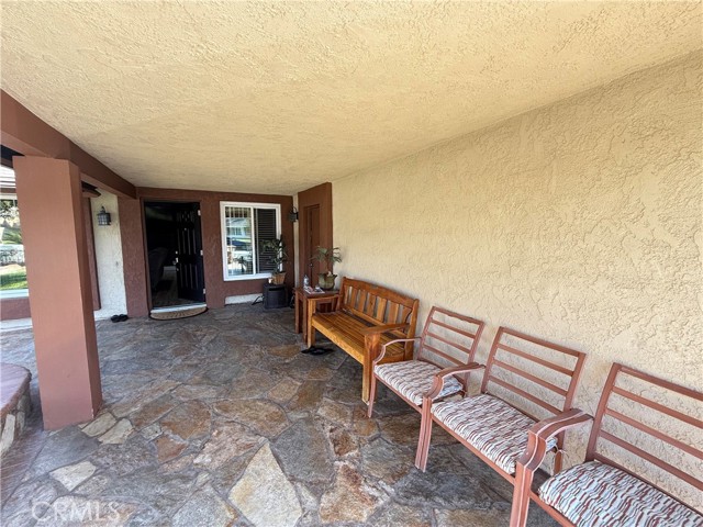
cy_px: 264
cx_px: 352
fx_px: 284
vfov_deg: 85.7
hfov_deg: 102.1
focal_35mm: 14
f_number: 2.2
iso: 50
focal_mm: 2.22
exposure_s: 1/99
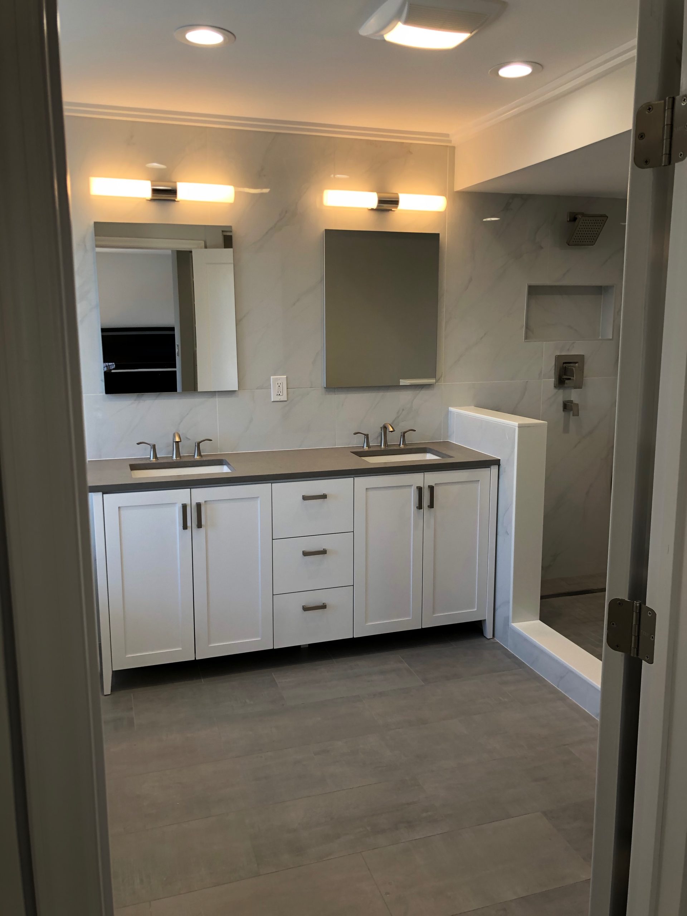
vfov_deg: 63.4
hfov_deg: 49.7
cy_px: 458
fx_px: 741
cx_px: 344
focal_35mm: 28
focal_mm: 4
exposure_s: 1/120
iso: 50
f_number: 1.8
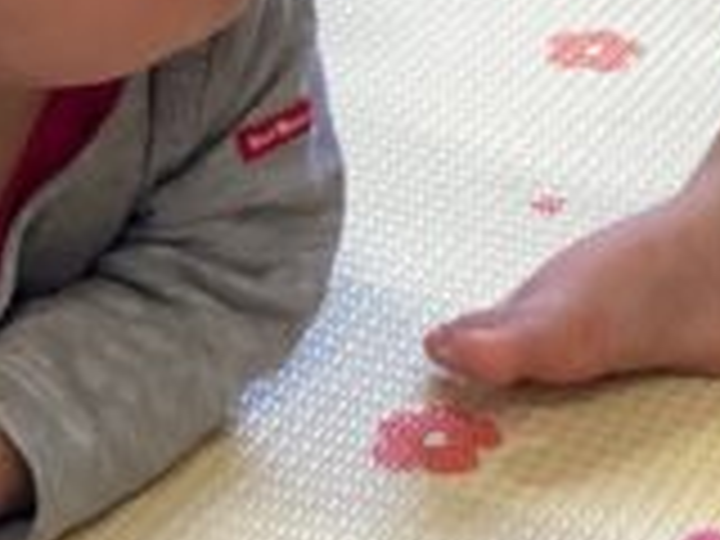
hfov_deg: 12.9
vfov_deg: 9.6
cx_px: 855
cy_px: -288
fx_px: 3099
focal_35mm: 149
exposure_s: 1/60
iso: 200
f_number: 2.4
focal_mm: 3.3
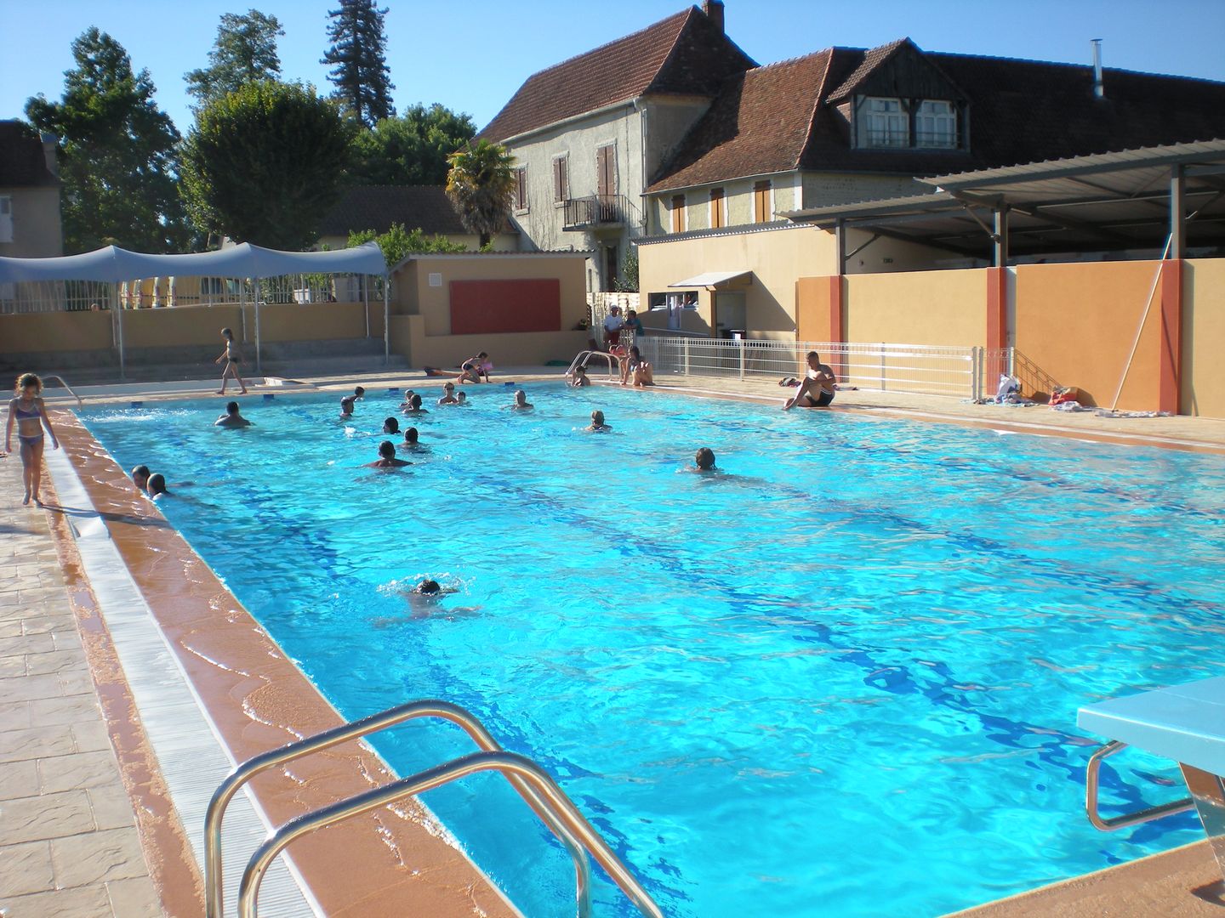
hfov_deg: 49.0
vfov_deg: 37.7
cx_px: 612
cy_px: 459
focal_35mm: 38
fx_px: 1345
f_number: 4.6
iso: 64
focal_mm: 6.3
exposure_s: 1/360
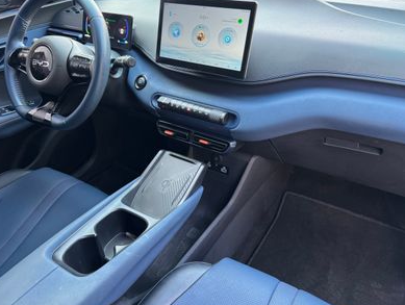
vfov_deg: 48.2
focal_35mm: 29
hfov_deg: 61.4
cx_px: 181
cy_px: 131
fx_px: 340
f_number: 1.78
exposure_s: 1/52
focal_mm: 6.76
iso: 200
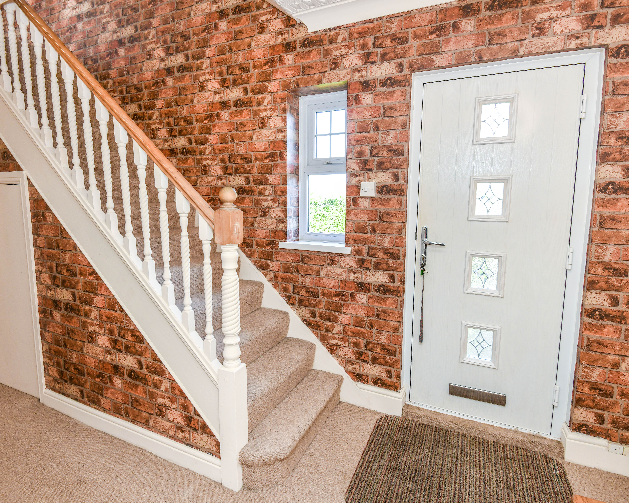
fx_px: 372
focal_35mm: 20
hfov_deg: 80.3
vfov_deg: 68.1
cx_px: 299
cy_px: 246
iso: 640
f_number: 5
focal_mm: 17
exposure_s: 1/60
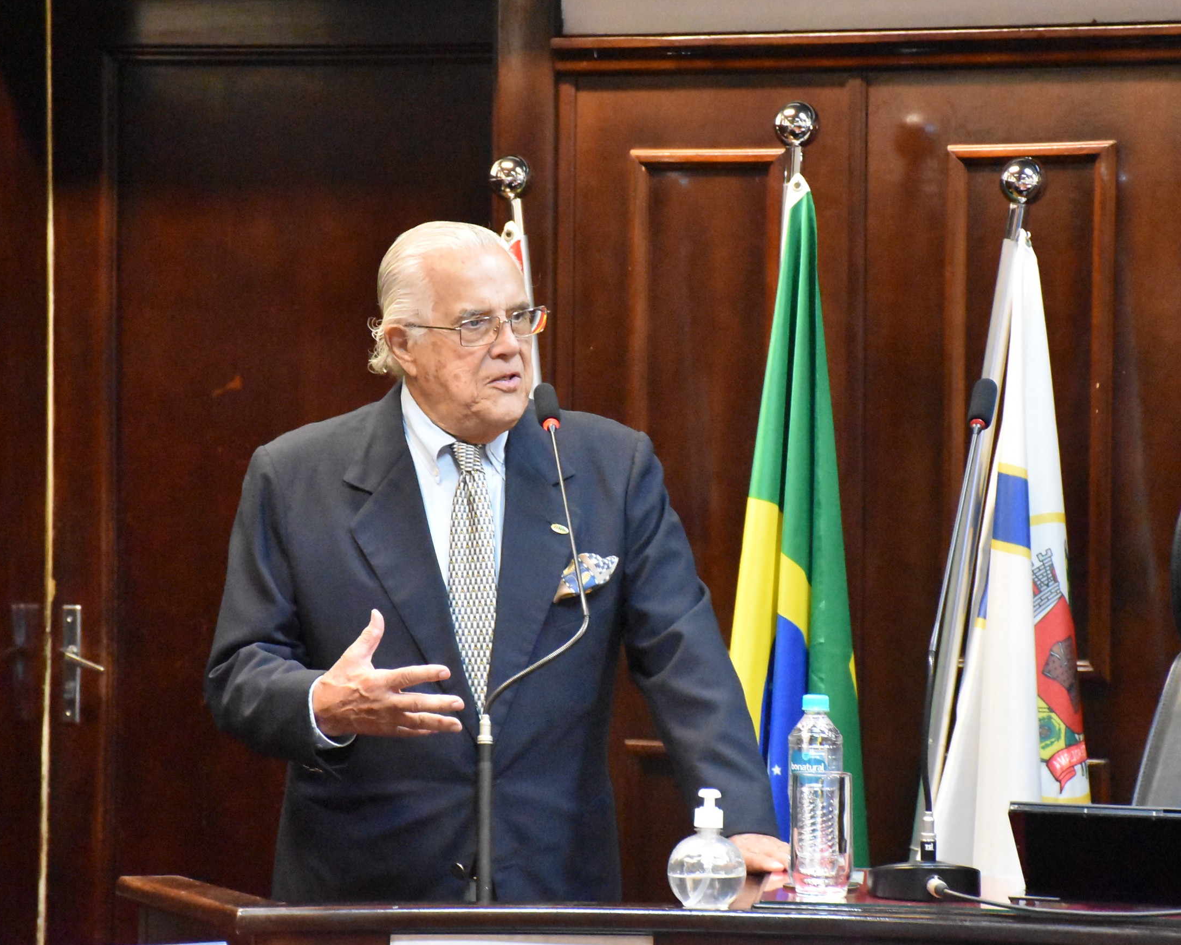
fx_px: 6082
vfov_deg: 8.9
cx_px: 622
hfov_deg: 11.1
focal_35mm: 174
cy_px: 462
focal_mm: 90
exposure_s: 1/100
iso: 12800
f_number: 5.3
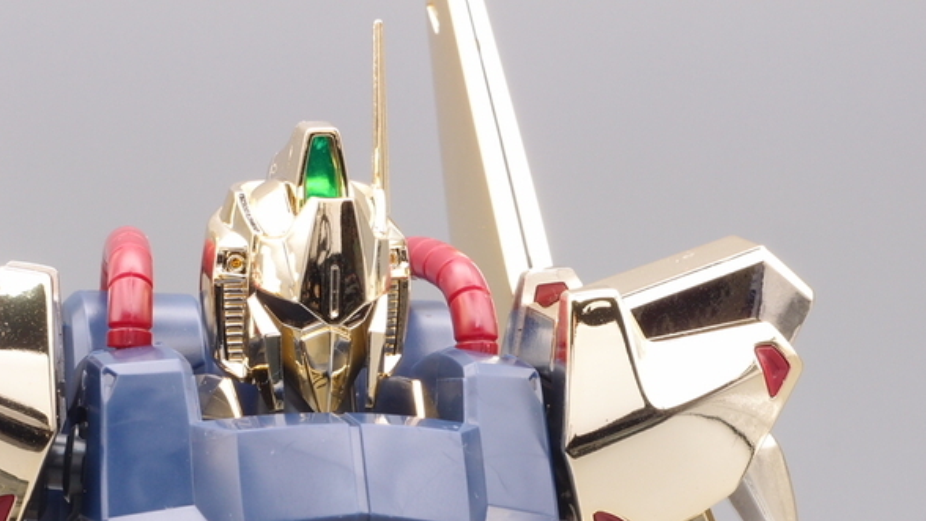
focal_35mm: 166
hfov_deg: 12.9
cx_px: 310
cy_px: 400
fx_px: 4077
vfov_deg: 7.3
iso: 100
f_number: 8
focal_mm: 24
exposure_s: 1/6
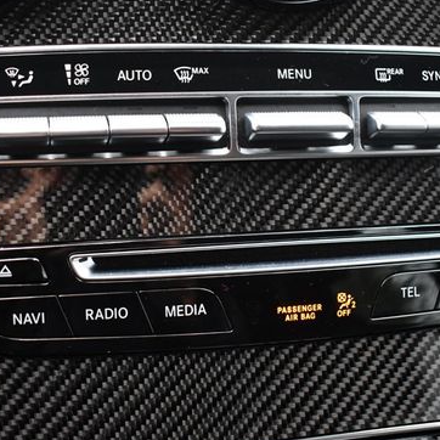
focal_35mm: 54
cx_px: 239
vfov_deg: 31.6
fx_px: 777
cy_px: 207
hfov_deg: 31.6
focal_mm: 24
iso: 1600
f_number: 4
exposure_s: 1/125
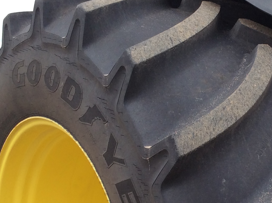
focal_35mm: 80
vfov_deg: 18.1
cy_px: 174
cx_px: 227
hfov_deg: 24.0
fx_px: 628
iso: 32
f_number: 2.4
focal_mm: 3.3
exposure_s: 1/689
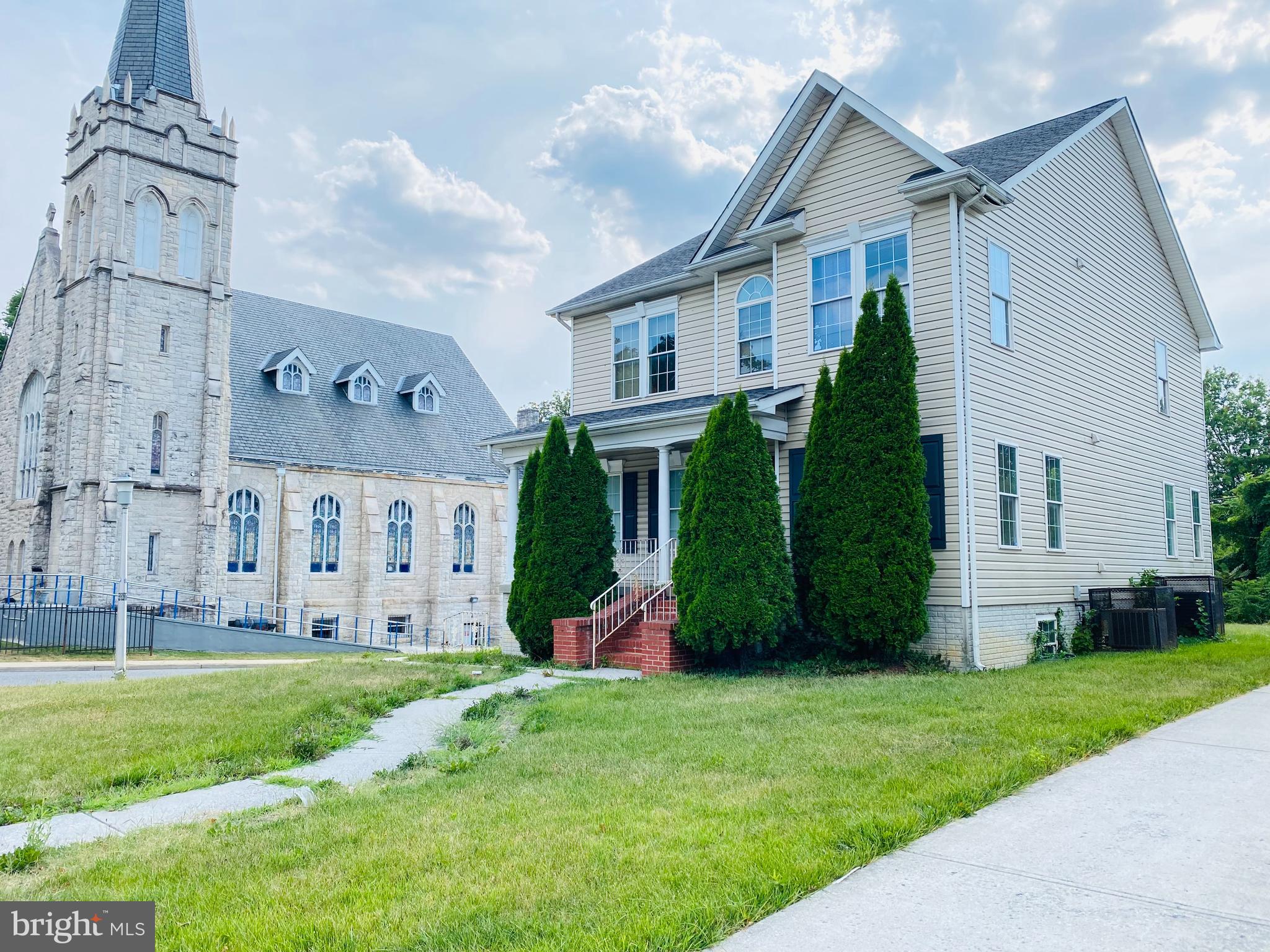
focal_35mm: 26
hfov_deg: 67.3
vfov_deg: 53.1
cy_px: 476
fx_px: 954
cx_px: 635
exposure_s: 1/1504
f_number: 1.8
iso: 32
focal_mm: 4.25
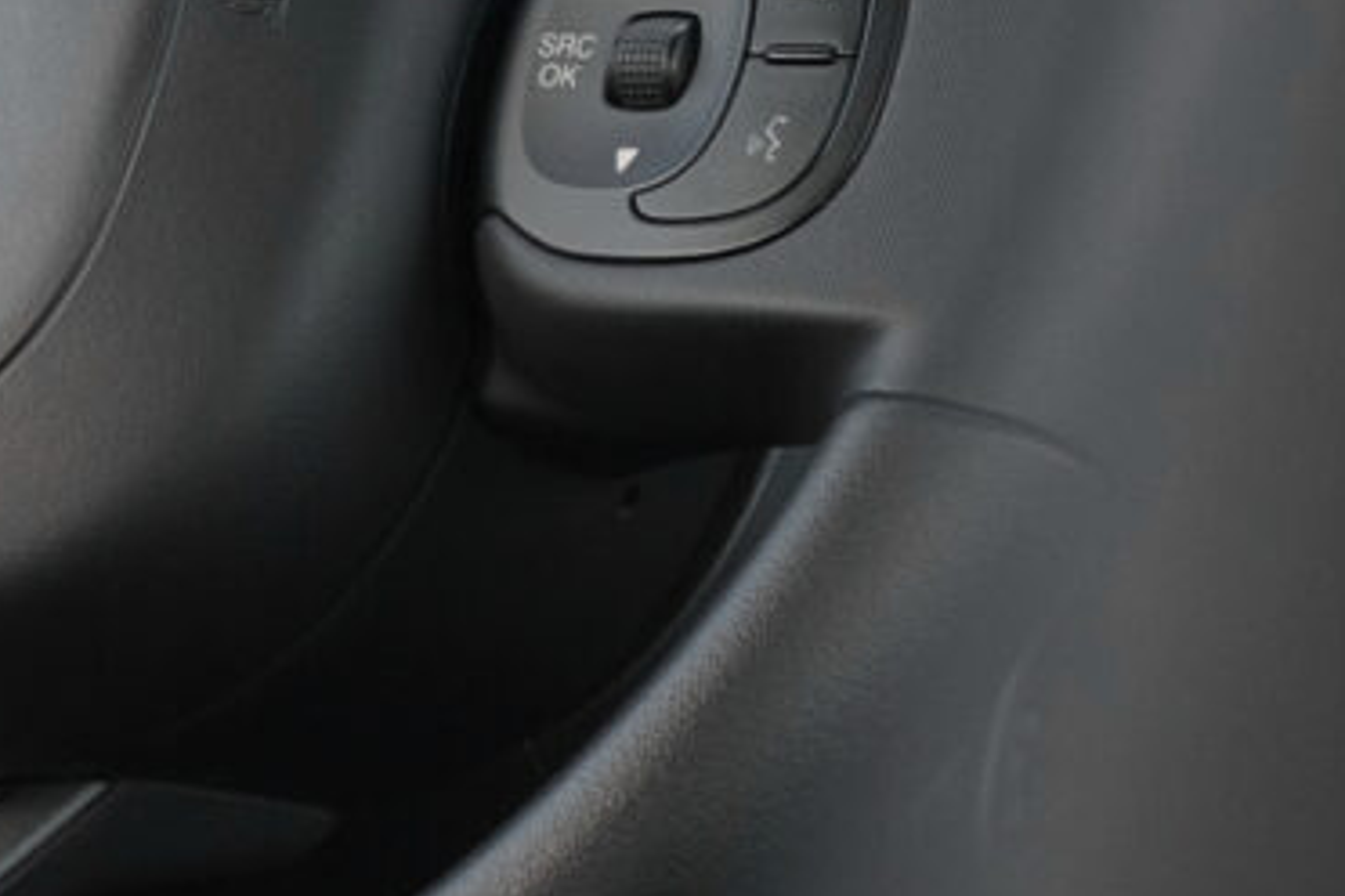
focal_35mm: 187
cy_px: 117
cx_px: -170
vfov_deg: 7.3
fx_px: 6986
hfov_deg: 10.8
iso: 2000
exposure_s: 1/160
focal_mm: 45
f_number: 8
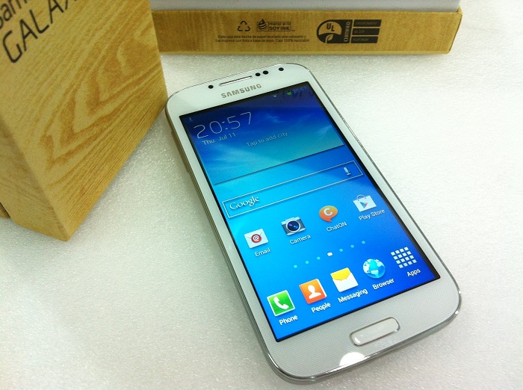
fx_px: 528
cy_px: 195
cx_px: 262
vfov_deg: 40.6
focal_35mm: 35
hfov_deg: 52.7
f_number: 2.8
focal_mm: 3.85
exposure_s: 1/17
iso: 100
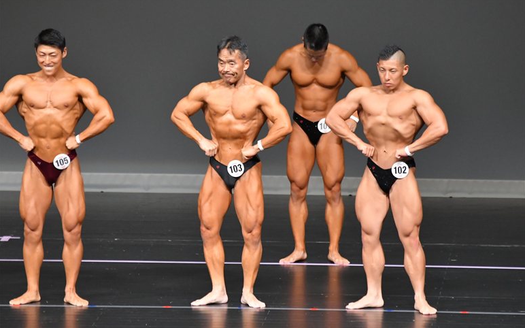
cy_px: 171
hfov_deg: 6.0
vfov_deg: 3.7
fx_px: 5049
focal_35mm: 353
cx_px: 262
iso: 5000
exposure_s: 1/400
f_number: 5.6
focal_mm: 230
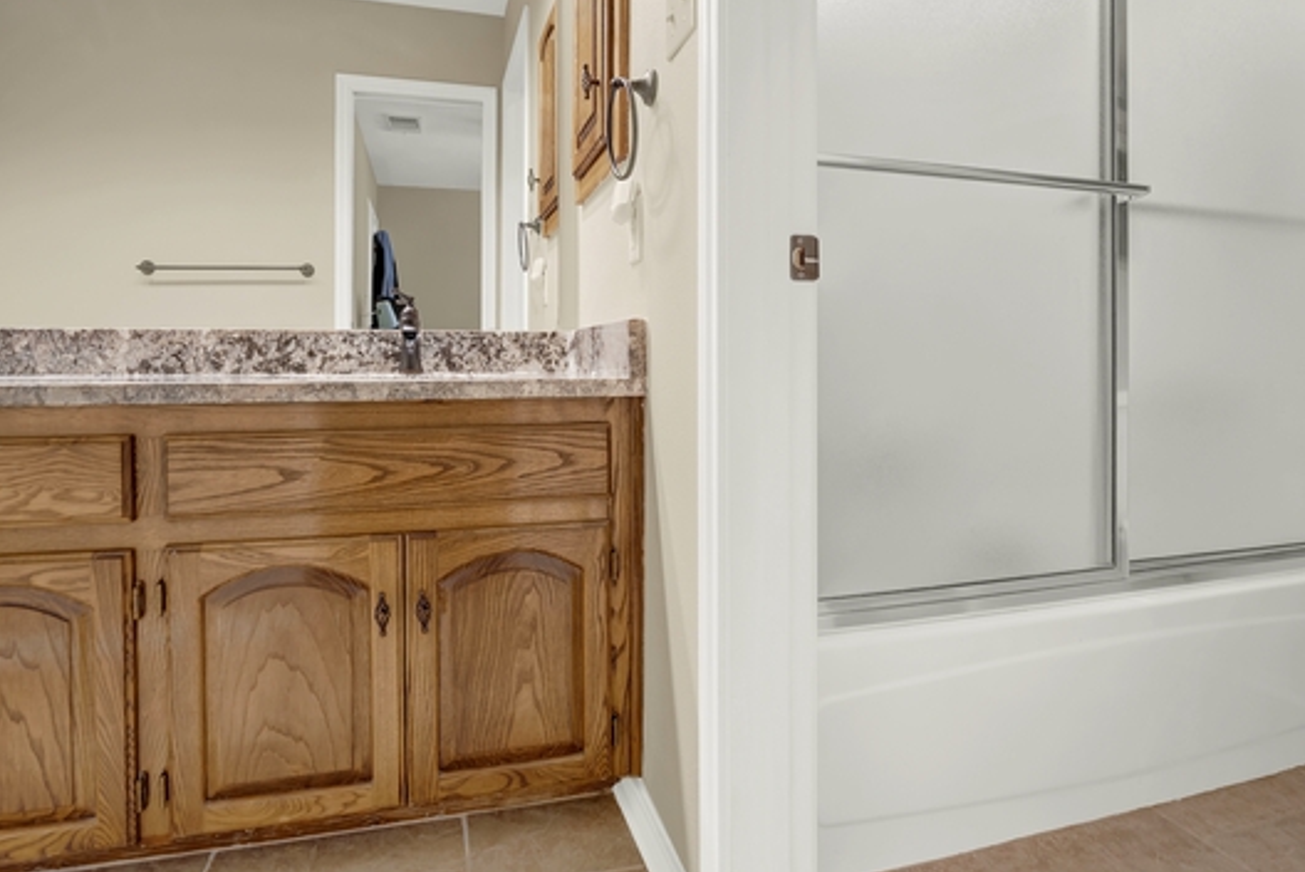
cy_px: 378
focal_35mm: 17
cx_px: 622
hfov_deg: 93.2
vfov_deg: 70.2
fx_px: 617
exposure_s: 1/20
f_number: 2.8
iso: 250
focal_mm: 14
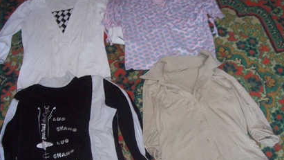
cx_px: 146
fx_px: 324
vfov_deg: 27.6
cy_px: 98
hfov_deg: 47.4
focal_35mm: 43
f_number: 2.7
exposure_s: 1/64
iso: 200
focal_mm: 6
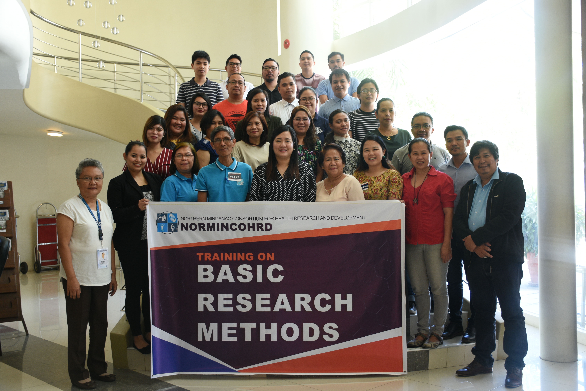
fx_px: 659
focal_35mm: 40
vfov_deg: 33.0
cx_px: 293
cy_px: 196
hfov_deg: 47.9
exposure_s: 1/40
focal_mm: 27
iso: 500
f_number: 4
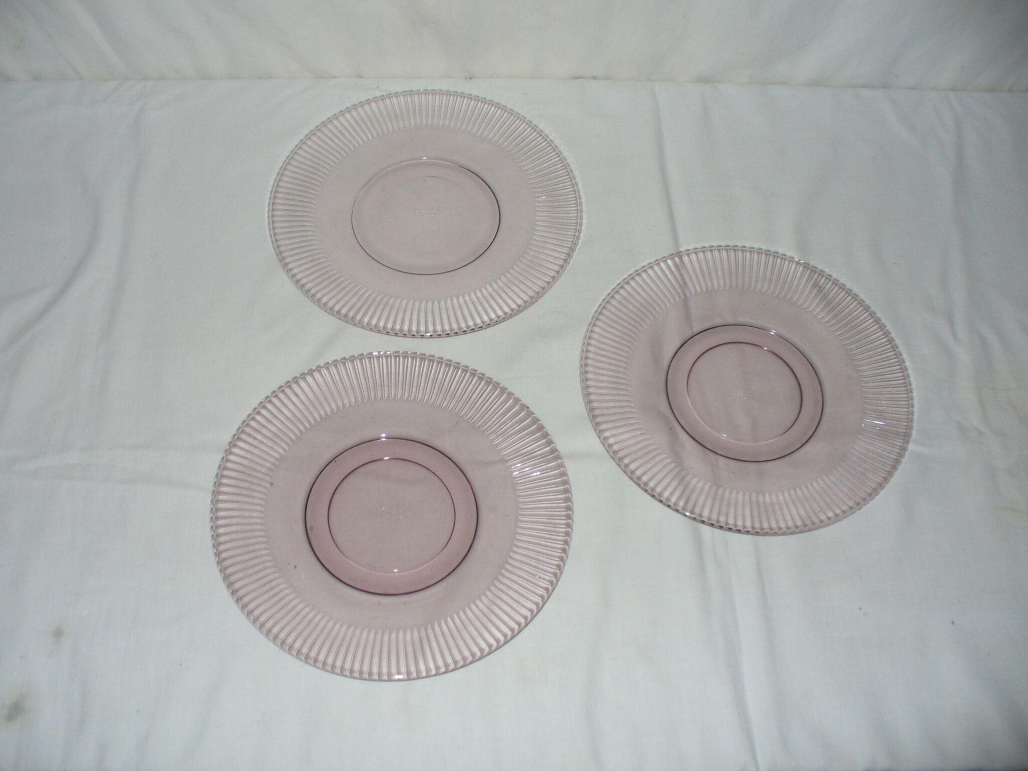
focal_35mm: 37
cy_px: 386
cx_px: 514
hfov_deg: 50.1
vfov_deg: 38.7
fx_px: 1099
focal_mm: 6.1
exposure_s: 1/30
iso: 100
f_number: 2.8
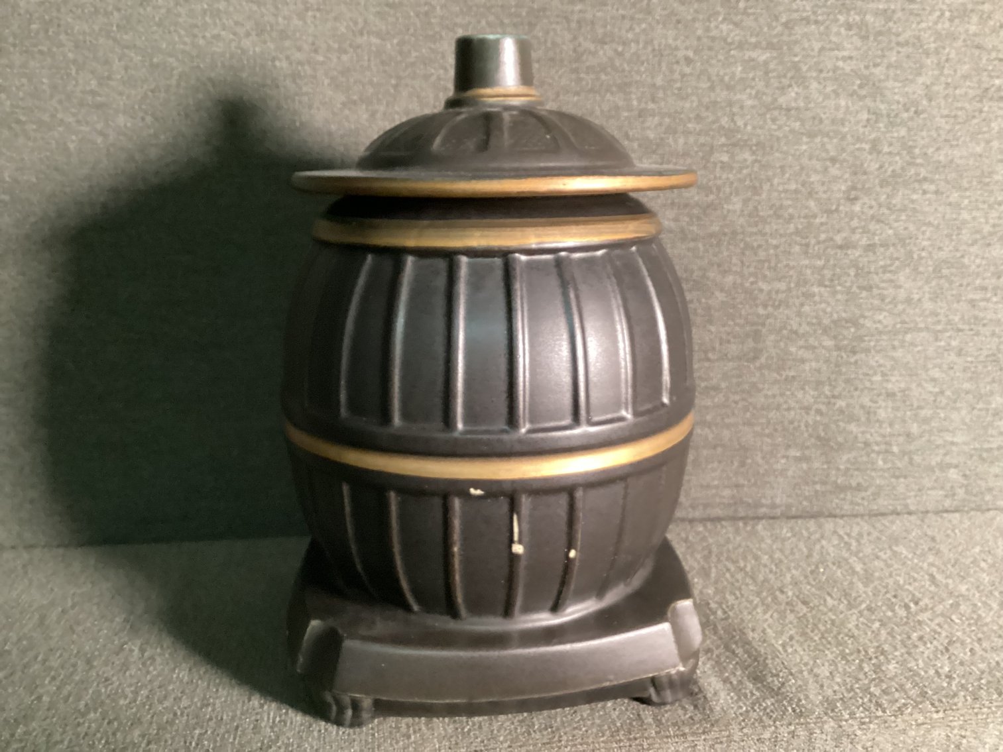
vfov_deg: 45.4
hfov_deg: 58.3
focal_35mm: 31
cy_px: 376
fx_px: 898
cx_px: 502
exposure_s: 1/30
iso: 500
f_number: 2.4
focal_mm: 3.3
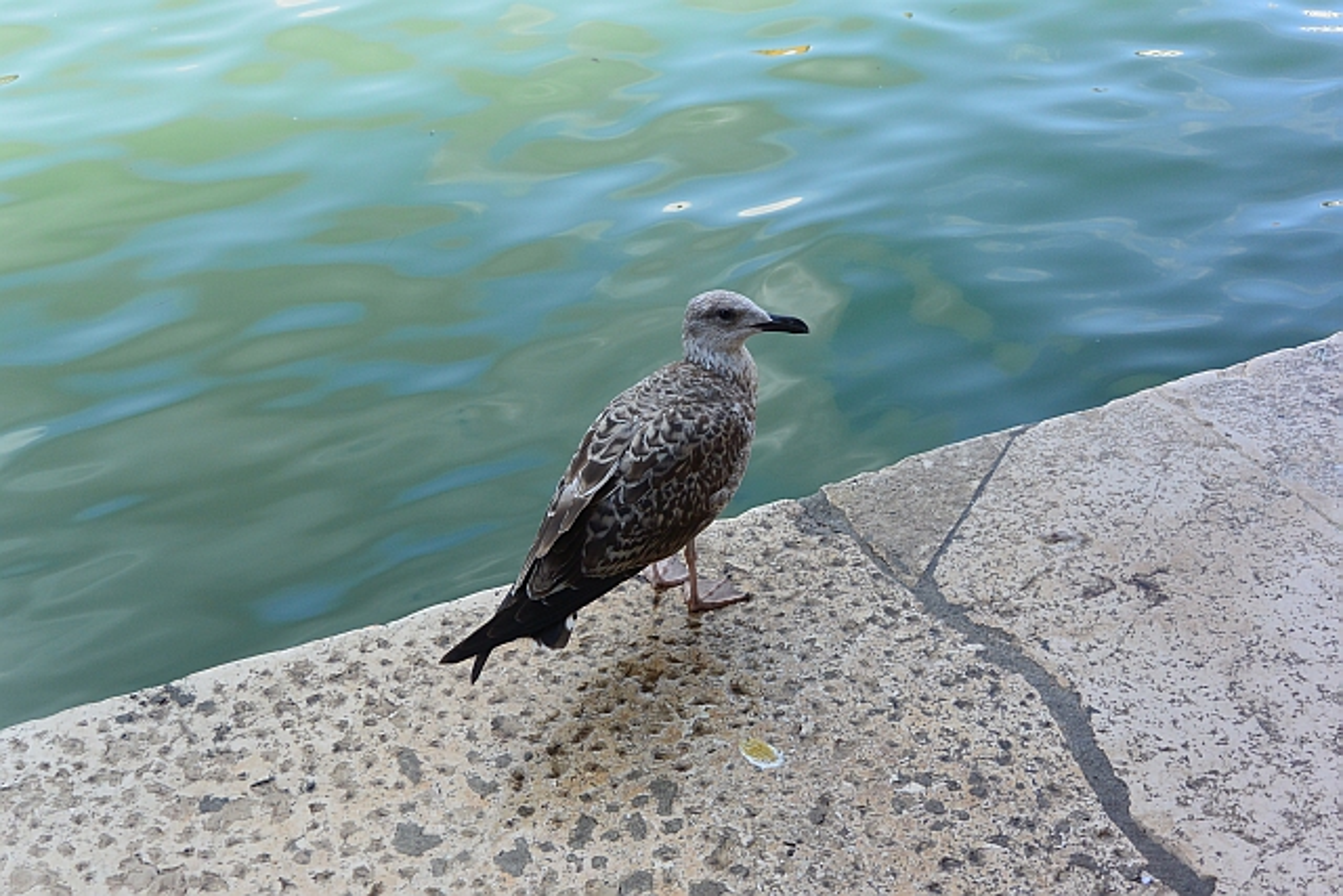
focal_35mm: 45
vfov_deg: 29.9
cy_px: 448
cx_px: 672
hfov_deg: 43.6
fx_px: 1679
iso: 160
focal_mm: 16.9
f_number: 4.5
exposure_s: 1/320
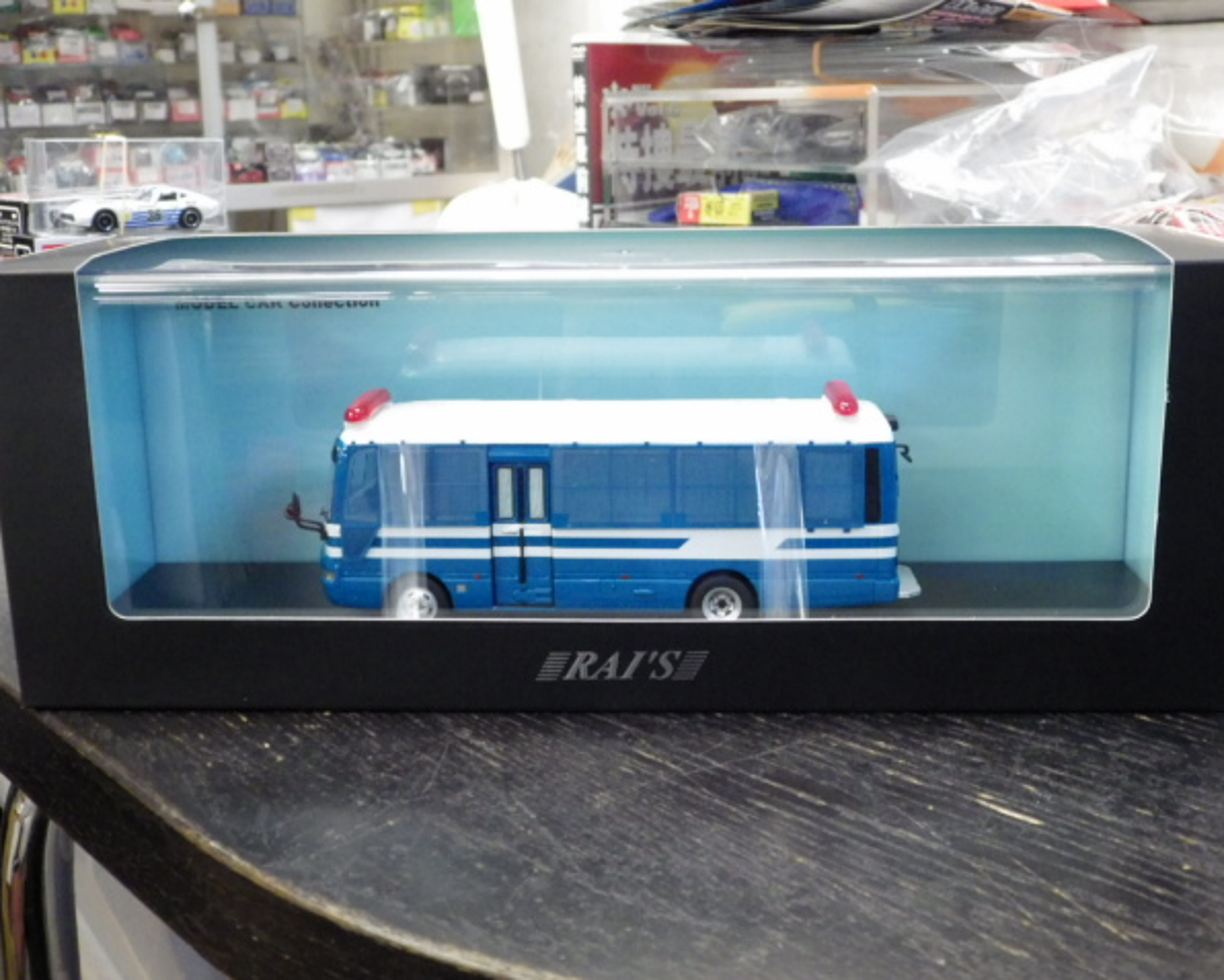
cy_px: 489
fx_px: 1558
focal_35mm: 43
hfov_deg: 42.9
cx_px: 620
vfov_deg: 34.9
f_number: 3.6
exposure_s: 1/40
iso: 800
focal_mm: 7.4
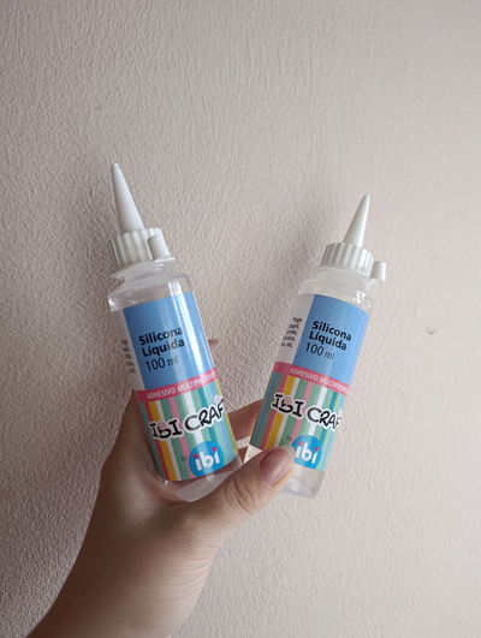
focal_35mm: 23
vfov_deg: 73.8
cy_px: 319
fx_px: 425
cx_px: 240
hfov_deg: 59.0
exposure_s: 1/100
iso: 173
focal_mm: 6.11
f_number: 1.65
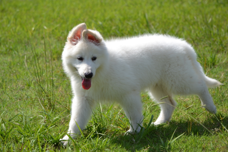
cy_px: 76
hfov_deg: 17.5
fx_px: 741
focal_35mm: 117
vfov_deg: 11.7
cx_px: 114
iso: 100
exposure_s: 1/640
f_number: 6.3
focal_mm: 78
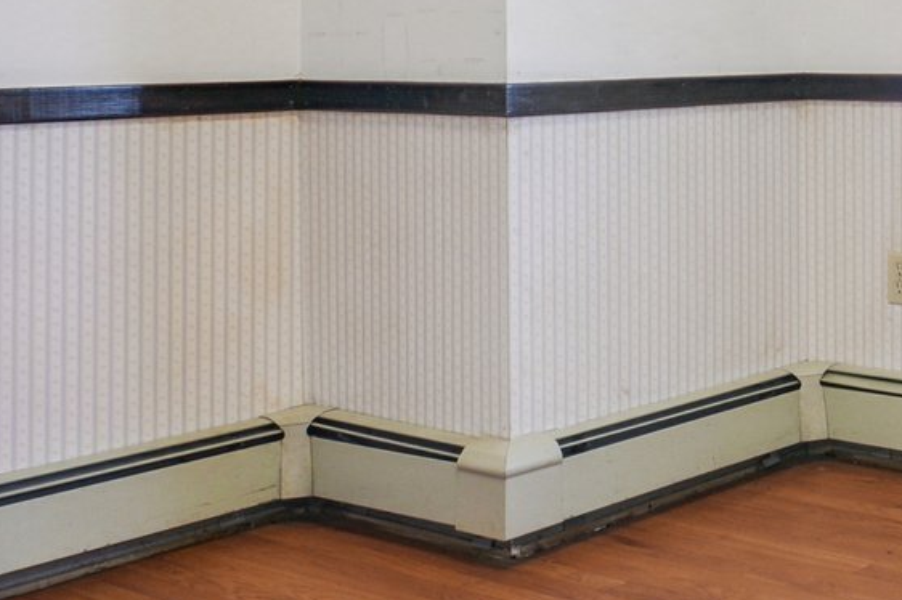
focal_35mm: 62
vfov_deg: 21.2
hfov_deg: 28.1
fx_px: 1552
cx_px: 1093
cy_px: 23
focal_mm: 17
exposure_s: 1/13
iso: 400
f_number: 11
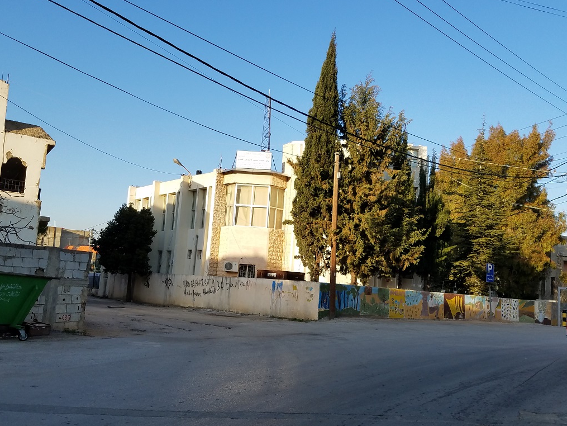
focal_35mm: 31
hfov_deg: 58.3
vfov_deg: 45.5
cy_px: 223
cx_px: 283
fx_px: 508
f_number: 1.7
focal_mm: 4.2
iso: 50
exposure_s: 1/1480
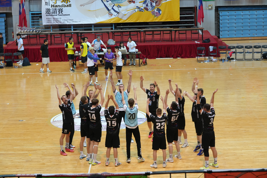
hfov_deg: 21.5
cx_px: 134
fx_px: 705
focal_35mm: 95
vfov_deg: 14.4
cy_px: 89
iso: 5000
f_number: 7.1
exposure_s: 1/160
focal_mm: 95
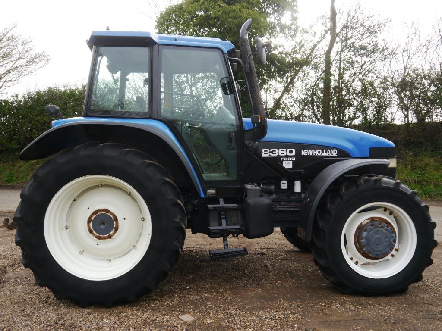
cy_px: 166
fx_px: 383
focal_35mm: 30
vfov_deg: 46.8
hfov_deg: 60.0
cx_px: 221
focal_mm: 15
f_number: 4.5
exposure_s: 1/125
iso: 160
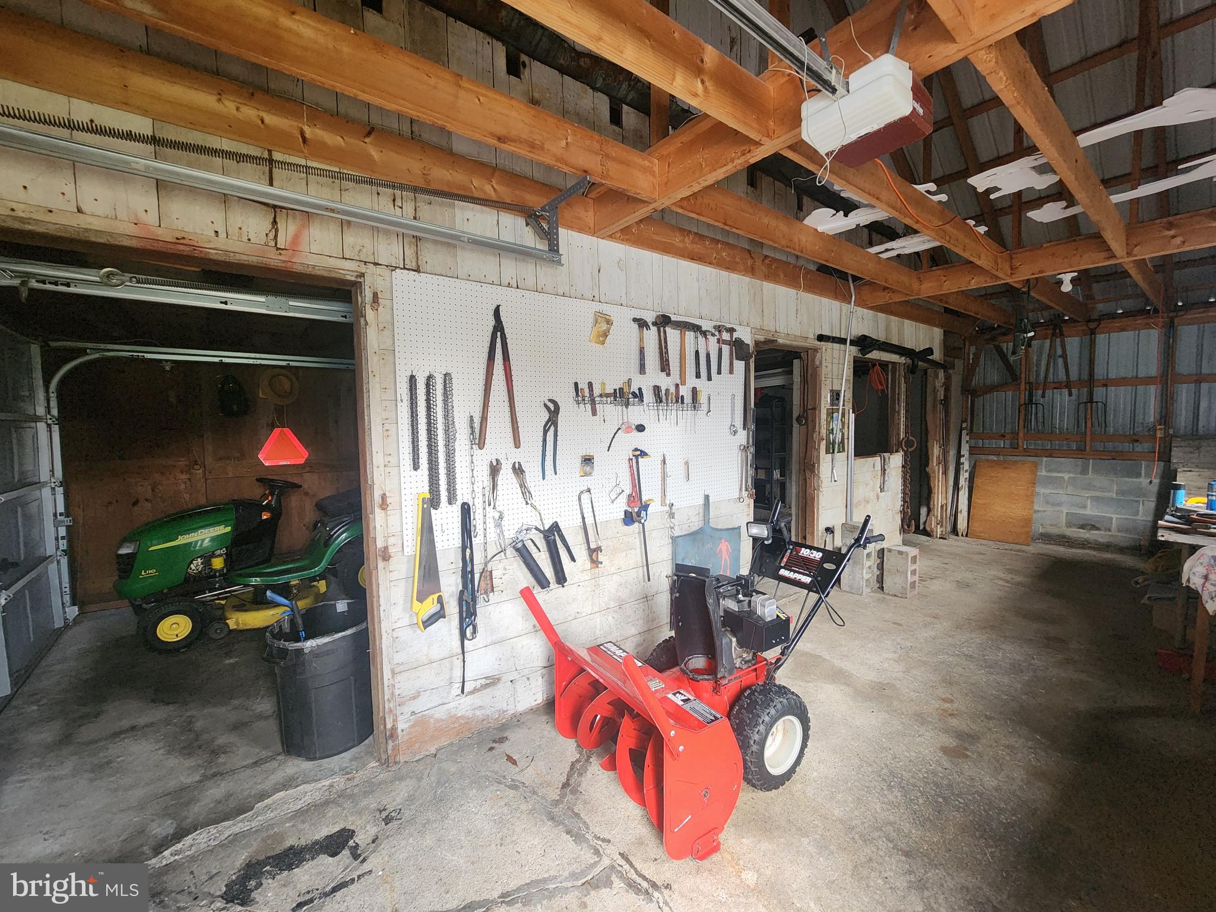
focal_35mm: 13
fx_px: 457
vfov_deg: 89.9
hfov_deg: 106.2
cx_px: 608
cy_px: 456
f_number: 2.2
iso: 400
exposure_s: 1/60
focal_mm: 2.2
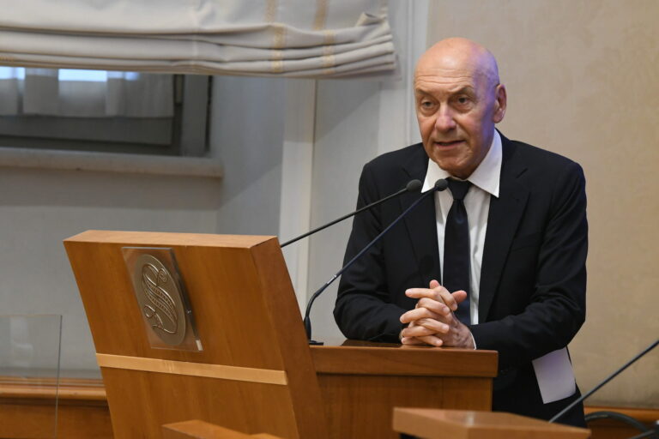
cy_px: 220
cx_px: 330
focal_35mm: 202
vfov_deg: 6.8
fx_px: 3707
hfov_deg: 10.2
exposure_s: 1/160
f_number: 5.6
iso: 3200
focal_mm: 135
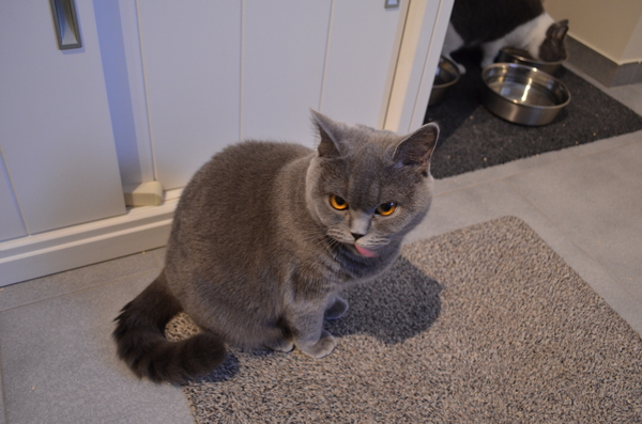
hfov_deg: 62.0
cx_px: 321
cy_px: 212
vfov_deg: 43.4
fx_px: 534
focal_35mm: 30
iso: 1600
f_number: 3.8
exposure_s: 1/20
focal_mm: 20
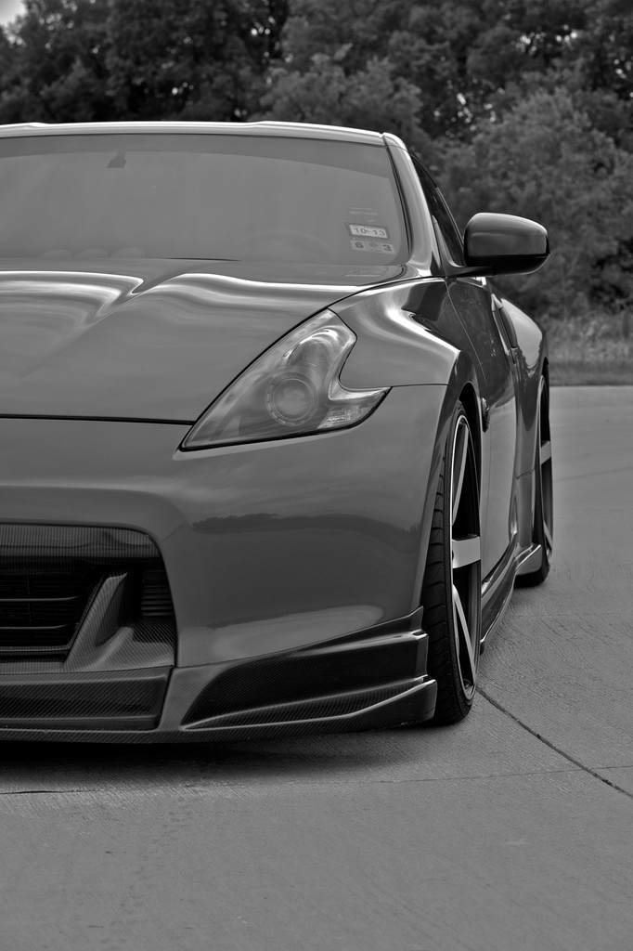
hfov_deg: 14.4
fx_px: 2507
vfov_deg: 21.5
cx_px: 316
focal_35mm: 95
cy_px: 476
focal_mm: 95
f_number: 8
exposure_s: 1/100
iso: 500
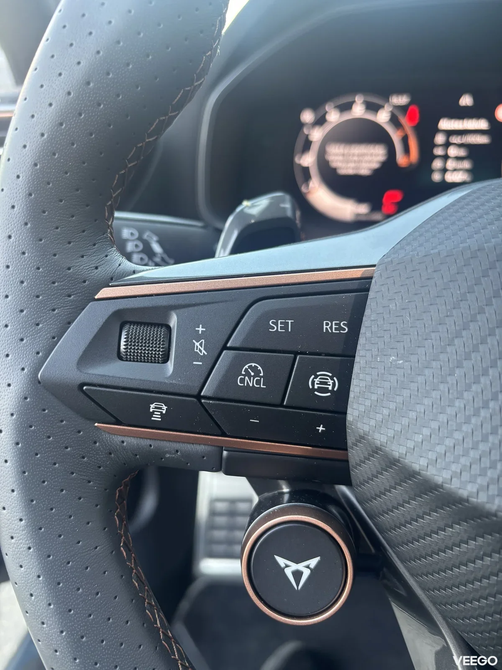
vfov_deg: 67.3
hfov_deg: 53.1
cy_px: 335
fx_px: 503
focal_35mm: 26
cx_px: 251
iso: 125
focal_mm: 5.96
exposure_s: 1/62
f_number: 1.6
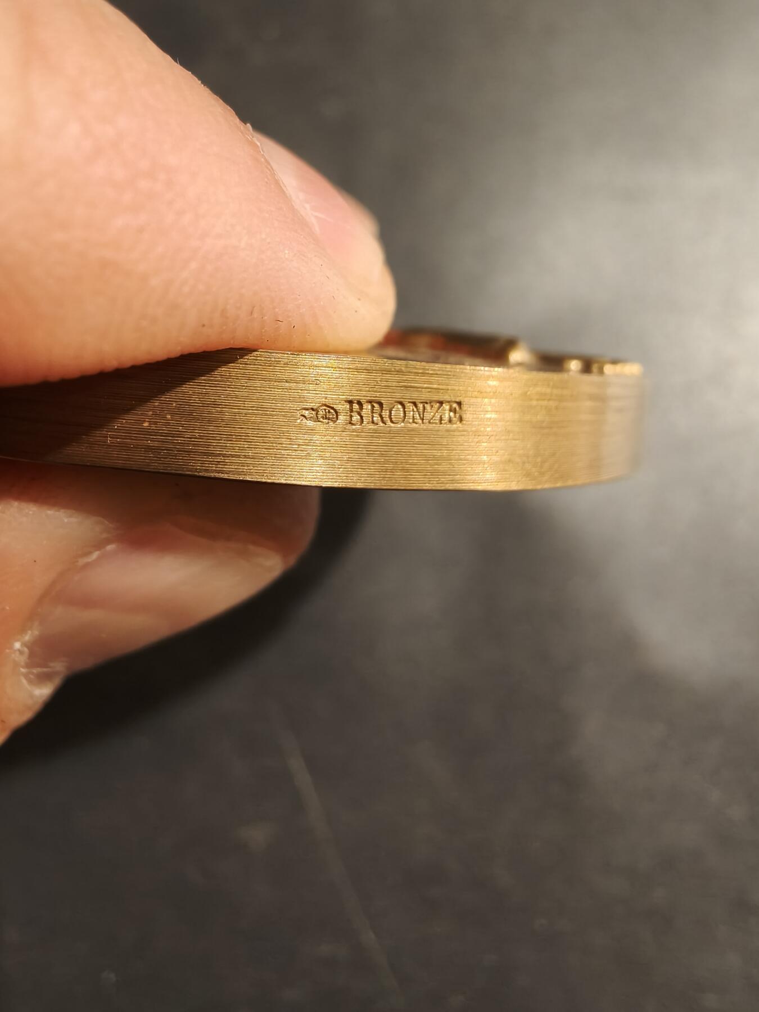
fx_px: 672
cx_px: 380
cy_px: 506
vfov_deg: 73.9
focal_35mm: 23
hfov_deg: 58.9
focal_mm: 2.32
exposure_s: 1/334
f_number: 2
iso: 1000
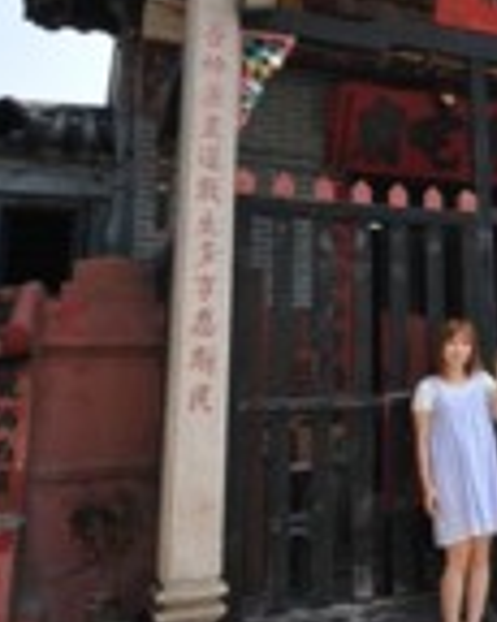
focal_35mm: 47
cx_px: 579
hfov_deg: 28.4
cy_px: 162
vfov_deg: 38.6
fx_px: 865
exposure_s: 1/320
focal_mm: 10
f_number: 9
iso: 400
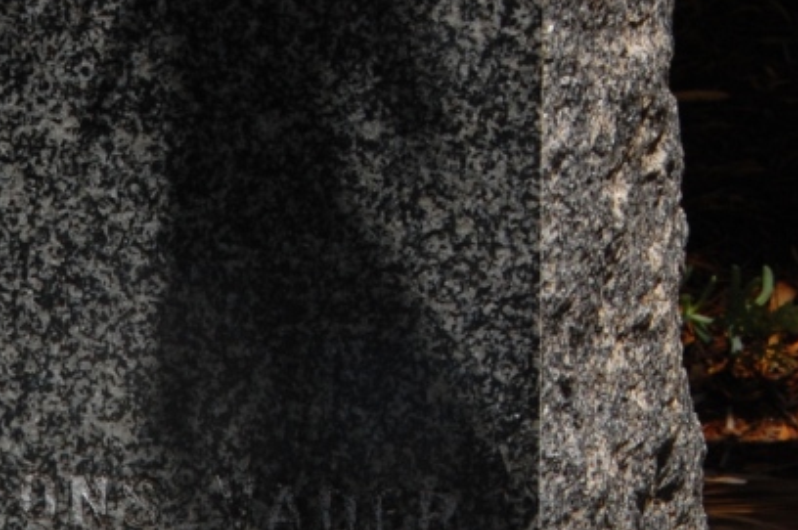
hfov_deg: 6.4
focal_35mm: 320
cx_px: -156
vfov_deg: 4.3
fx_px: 7090
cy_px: 504
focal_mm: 85
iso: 400
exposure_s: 1/200
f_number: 18
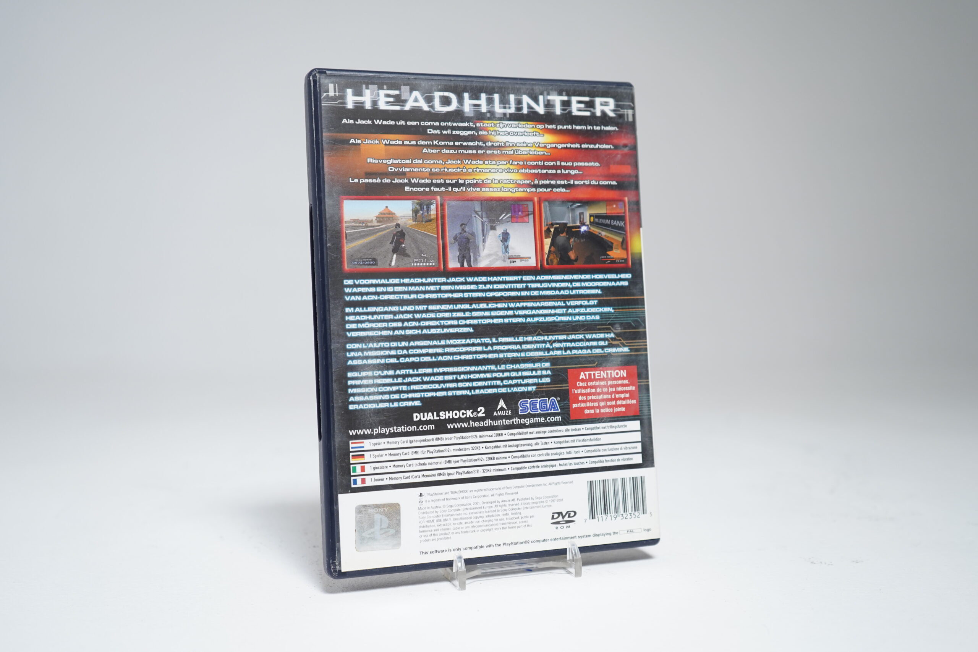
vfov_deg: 36.9
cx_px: 489
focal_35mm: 36
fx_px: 978
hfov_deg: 53.1
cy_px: 326
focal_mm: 36
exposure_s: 1/25
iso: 640
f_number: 5
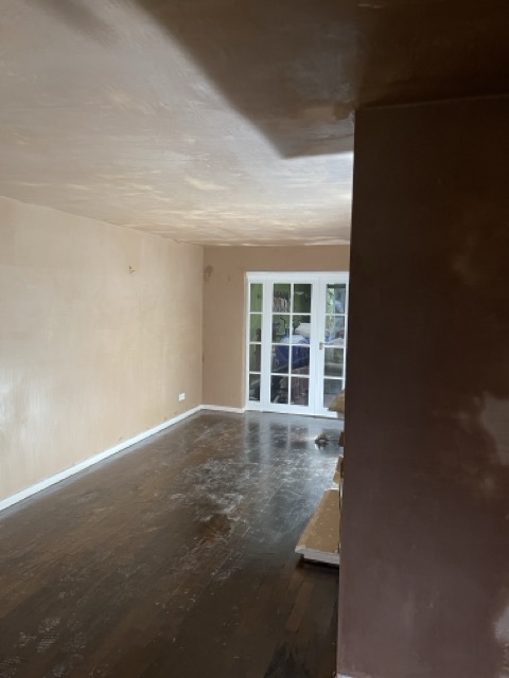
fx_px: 490
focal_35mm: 25
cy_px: 339
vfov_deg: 69.4
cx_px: 254
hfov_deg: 54.9
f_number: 1.6
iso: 320
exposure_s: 1/50
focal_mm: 5.1
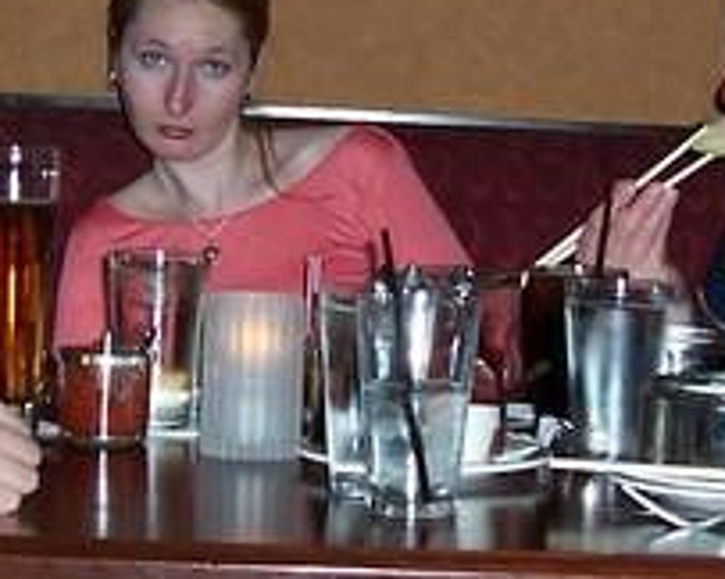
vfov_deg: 13.5
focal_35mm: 114
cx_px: 364
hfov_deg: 16.9
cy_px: 179
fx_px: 2444
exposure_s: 1/60
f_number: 2.8
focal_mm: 5.6
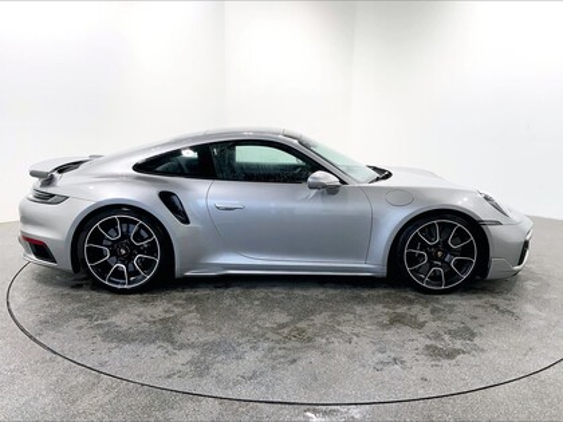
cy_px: 211
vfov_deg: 48.2
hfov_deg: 61.7
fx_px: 472
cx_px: 282
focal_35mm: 29
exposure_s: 1/233
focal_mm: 3
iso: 16
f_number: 1.8
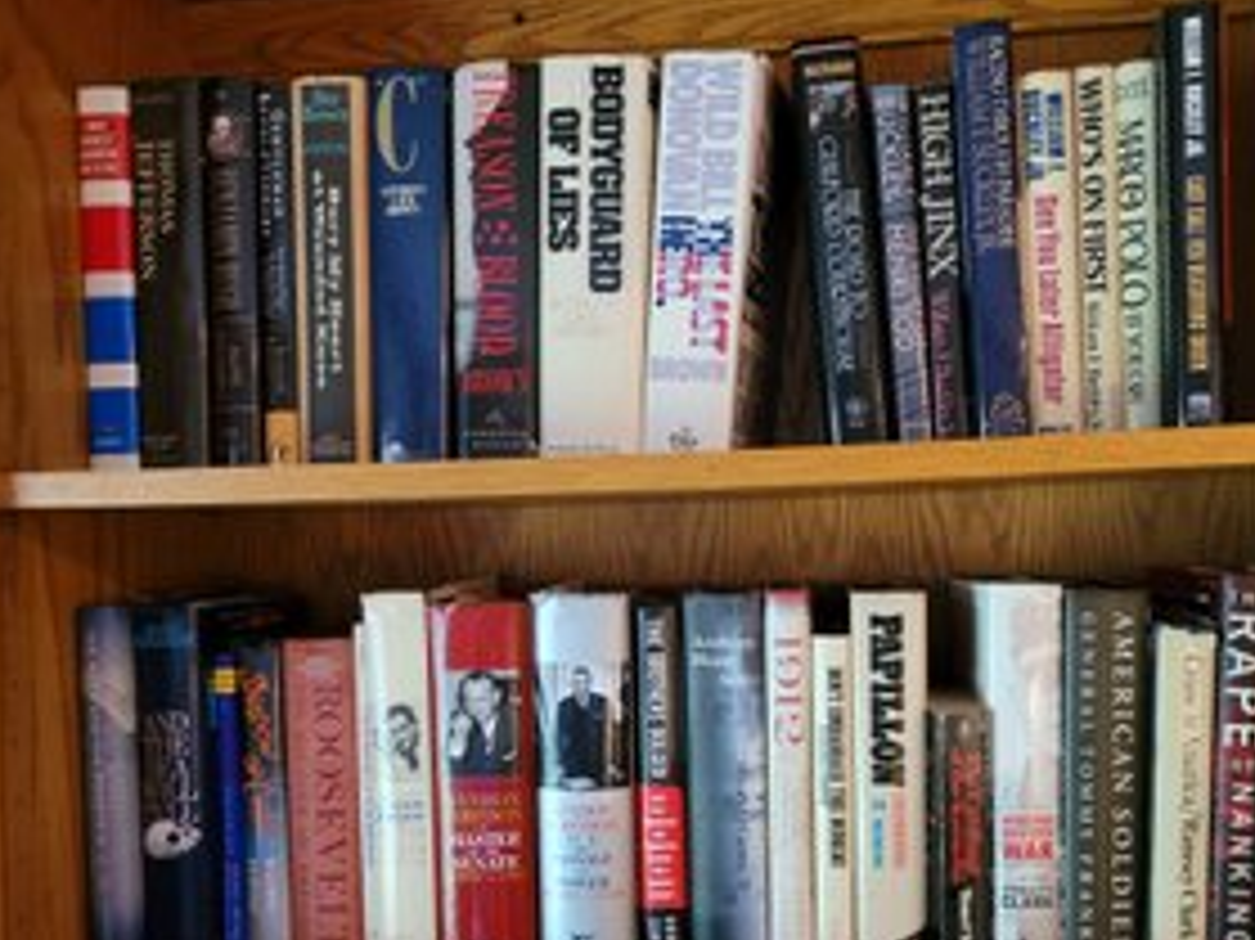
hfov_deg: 56.8
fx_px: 1160
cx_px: 681
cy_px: 537
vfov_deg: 44.0
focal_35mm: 32
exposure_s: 1/30
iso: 640
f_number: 1.8
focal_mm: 5.4
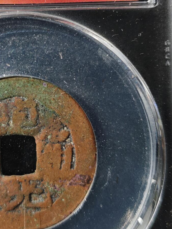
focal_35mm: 81
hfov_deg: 18.0
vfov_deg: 24.0
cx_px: 30
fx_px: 537
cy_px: 73
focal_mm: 5.85
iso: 80
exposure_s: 1/100
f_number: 1.63
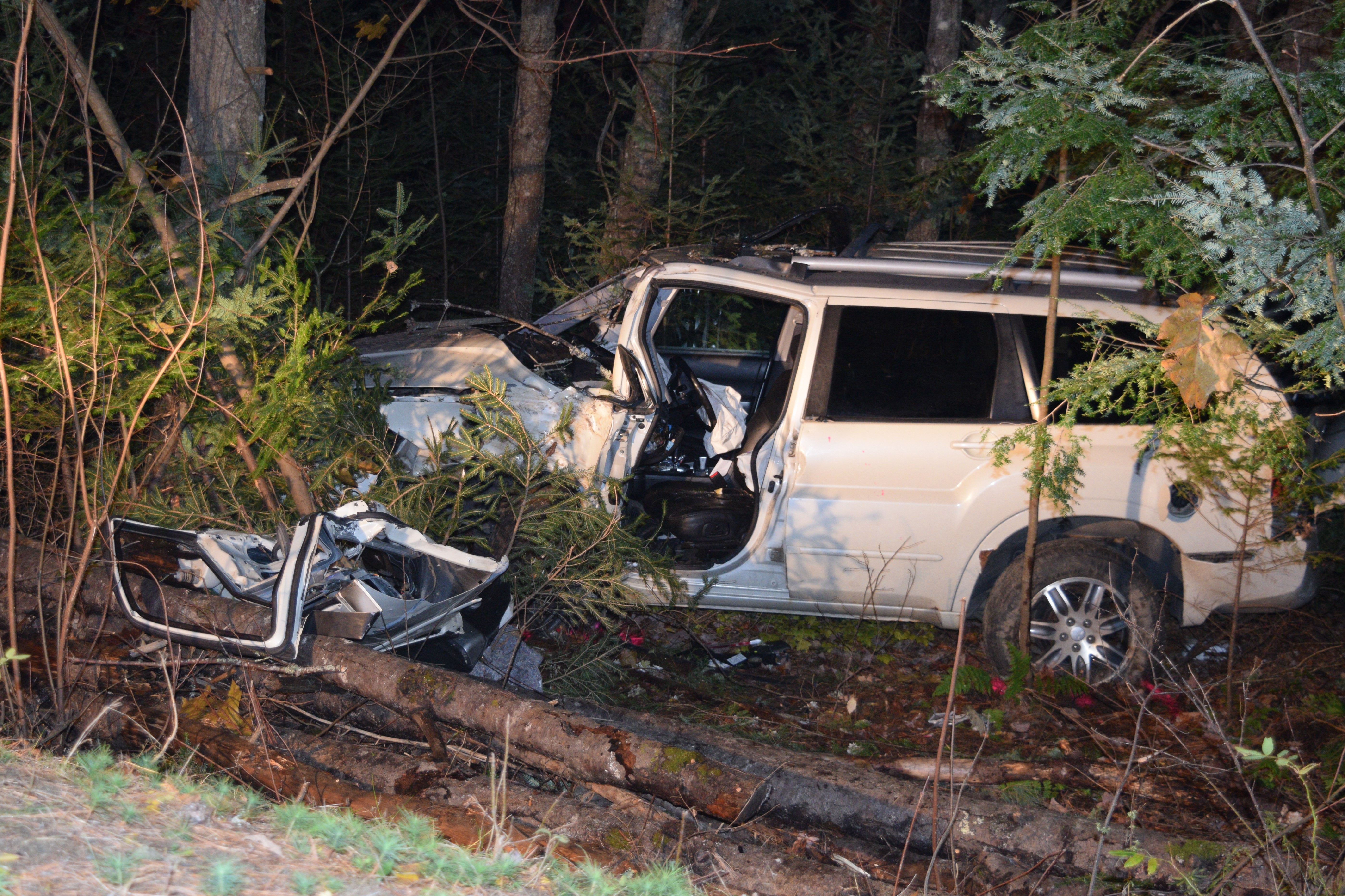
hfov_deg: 37.9
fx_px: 1961
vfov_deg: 25.8
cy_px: 448
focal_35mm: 52
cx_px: 672
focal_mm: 35
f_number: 4.5
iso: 1400
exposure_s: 1/60
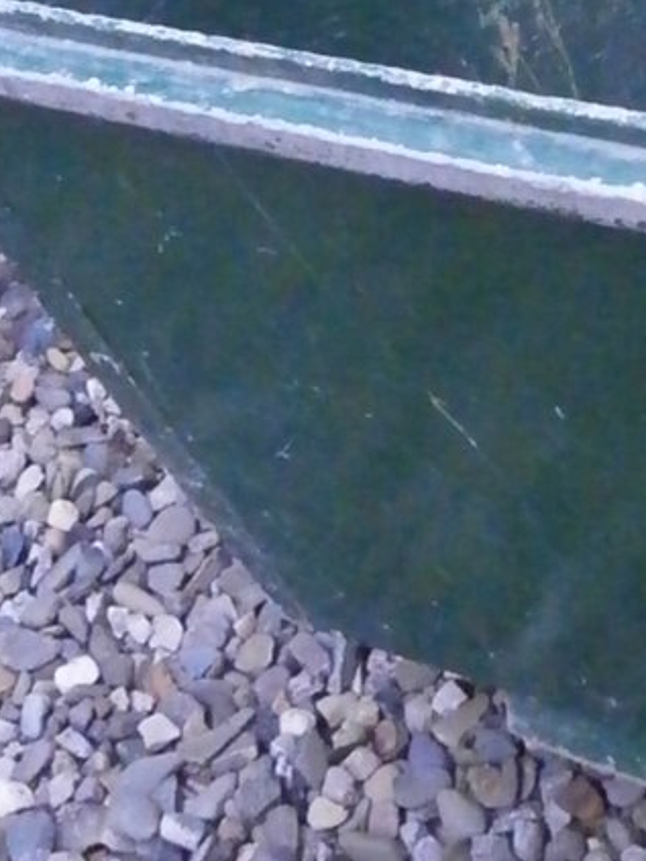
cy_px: 1
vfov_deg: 22.9
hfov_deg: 17.6
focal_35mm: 82
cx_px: 648
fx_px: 2041
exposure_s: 1/250
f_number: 8
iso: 1600
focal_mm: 4.7
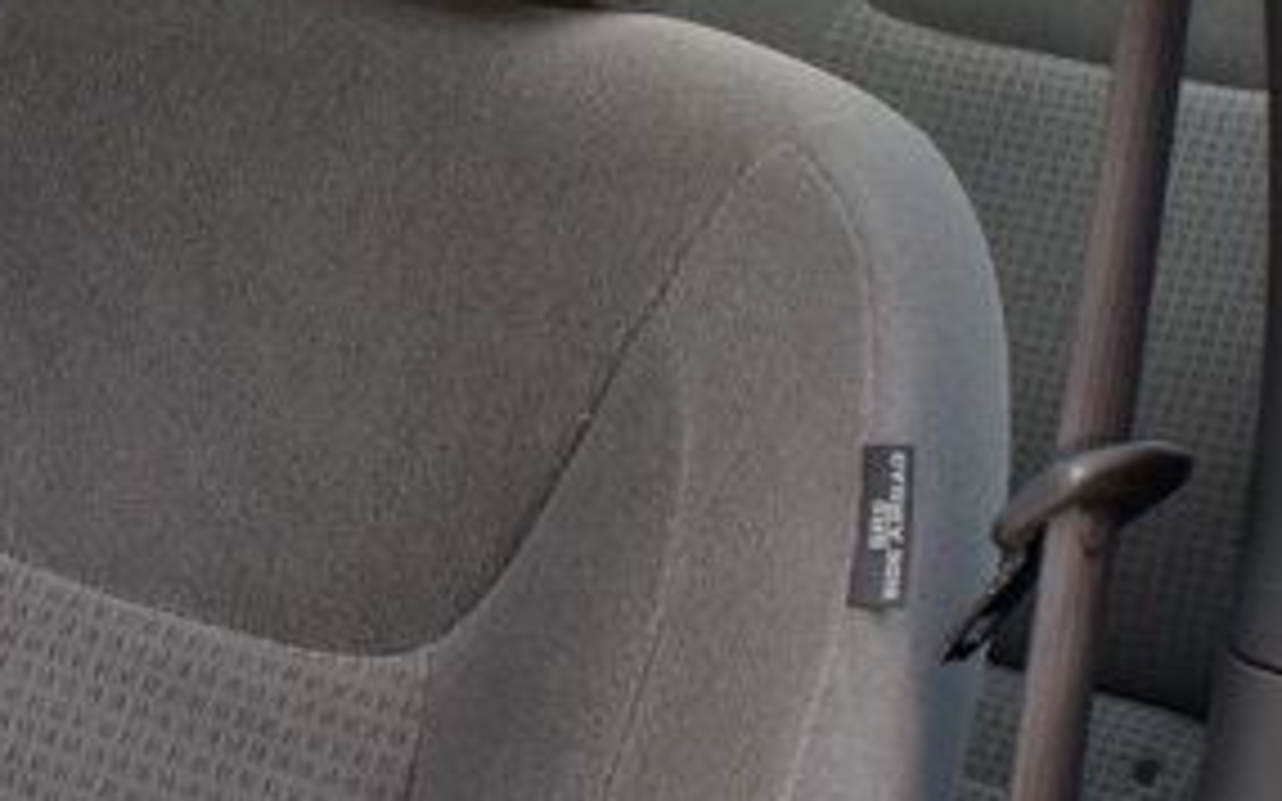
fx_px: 3458
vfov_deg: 13.2
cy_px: 256
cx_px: -139
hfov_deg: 20.0
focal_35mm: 99
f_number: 7.1
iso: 400
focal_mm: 18
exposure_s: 1/30
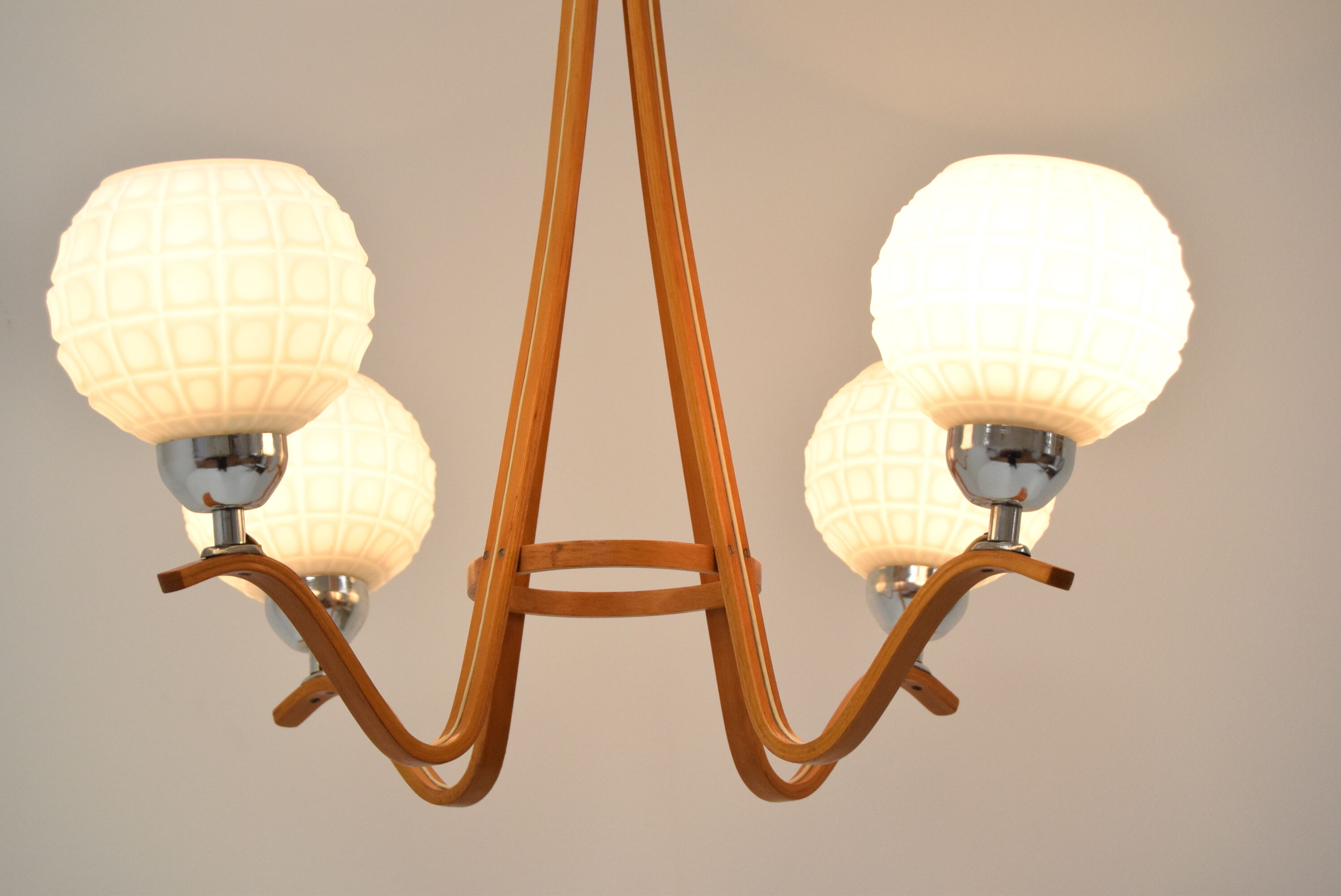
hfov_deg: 24.6
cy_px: 448
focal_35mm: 82
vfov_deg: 16.6
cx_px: 670
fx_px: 3075
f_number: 8
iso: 1600
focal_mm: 55
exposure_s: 1/250
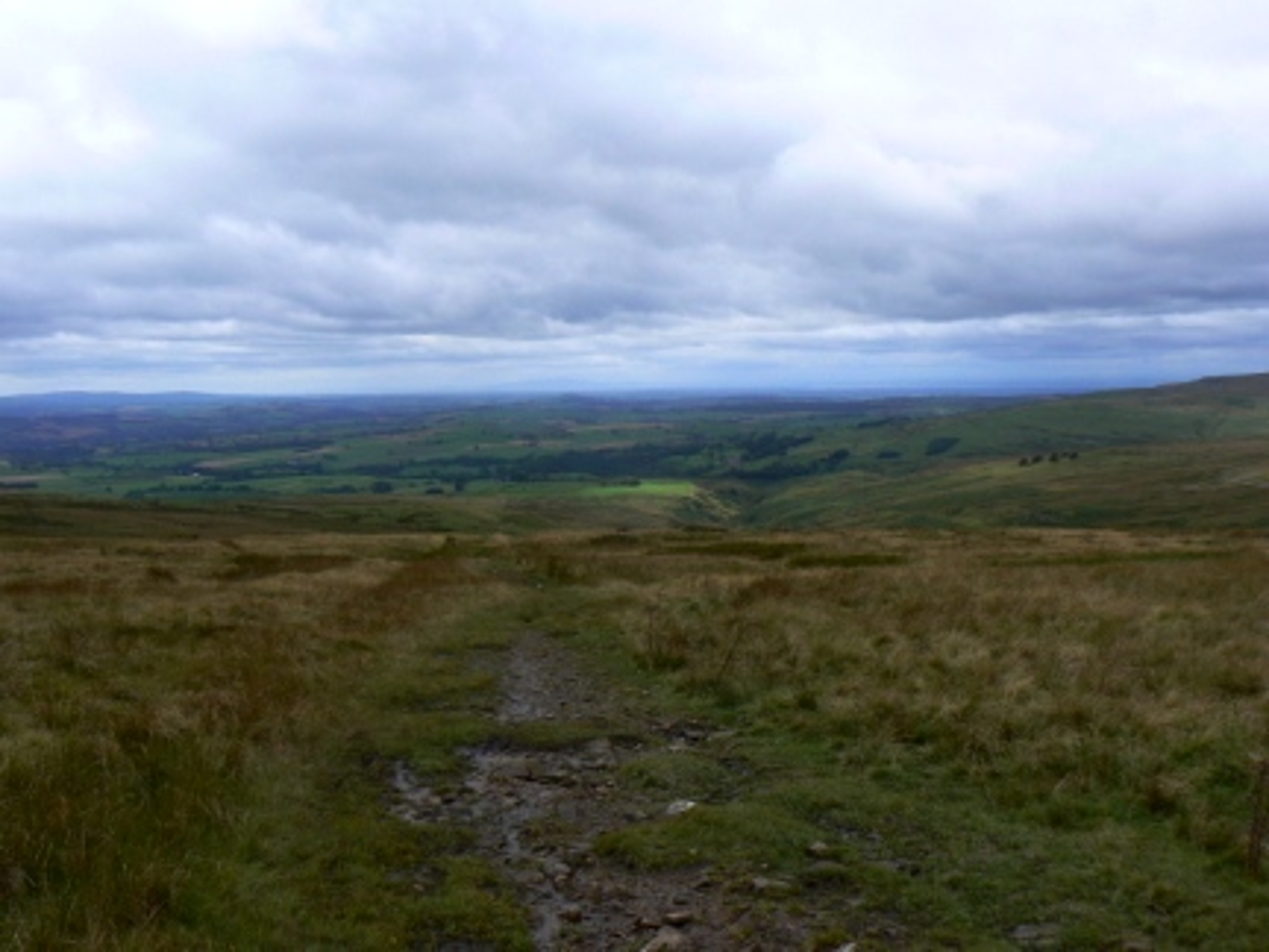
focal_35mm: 36
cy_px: 476
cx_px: 634
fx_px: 1320
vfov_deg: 39.7
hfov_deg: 51.4
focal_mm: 6
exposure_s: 1/500
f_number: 5.6
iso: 80
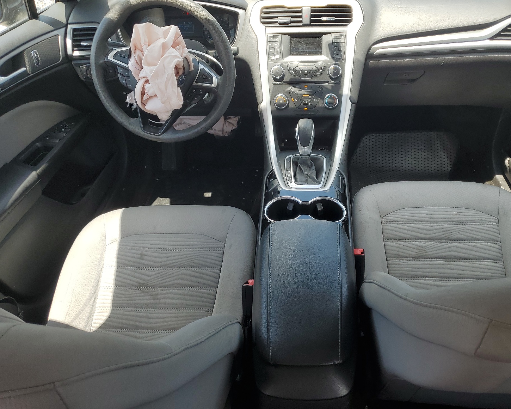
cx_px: 278
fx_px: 423
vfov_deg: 51.5
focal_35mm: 28
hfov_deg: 62.1
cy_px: 199
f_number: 1.5
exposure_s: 1/526
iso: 50
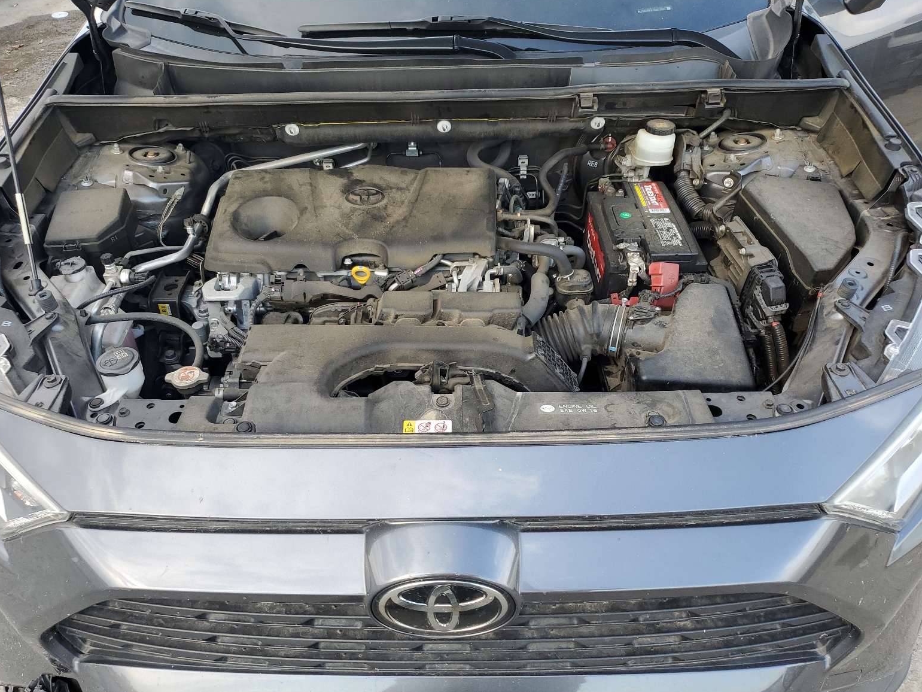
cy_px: 342
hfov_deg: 65.3
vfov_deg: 51.4
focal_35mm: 27
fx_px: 719
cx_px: 444
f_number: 1.5
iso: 50
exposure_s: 1/345
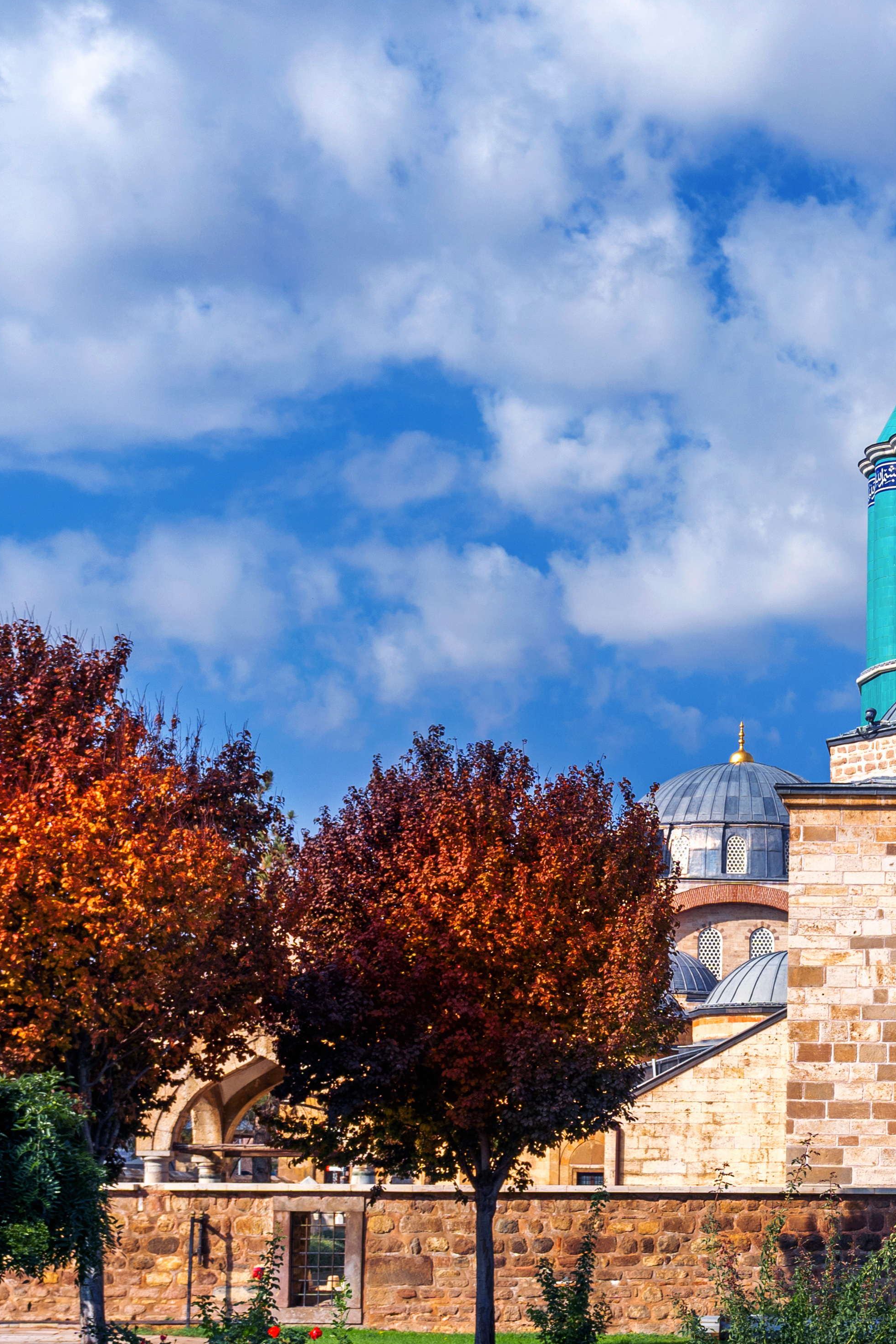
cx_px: 1086
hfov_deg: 20.7
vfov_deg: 32.8
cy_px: 812
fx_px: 2277
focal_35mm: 61
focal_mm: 30
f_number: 8
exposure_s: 1/320
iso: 100
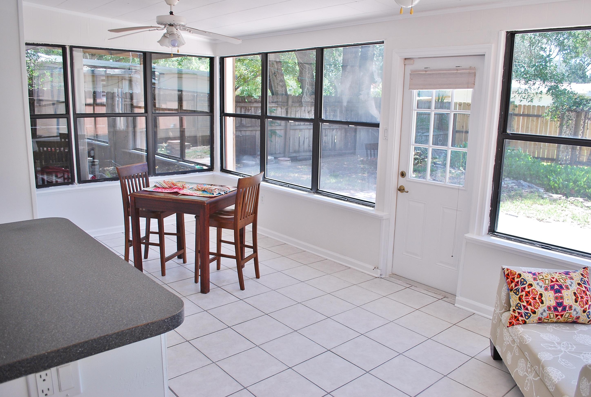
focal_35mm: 27
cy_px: 198
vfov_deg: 48.1
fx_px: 444
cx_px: 296
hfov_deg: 67.3
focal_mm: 18
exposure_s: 1/100
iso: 200
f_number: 5
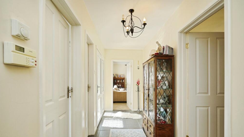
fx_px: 110
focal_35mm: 17
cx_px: 121
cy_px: 81
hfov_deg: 95.9
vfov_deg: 63.4
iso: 1250
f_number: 7.1
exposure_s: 1/160
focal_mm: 16
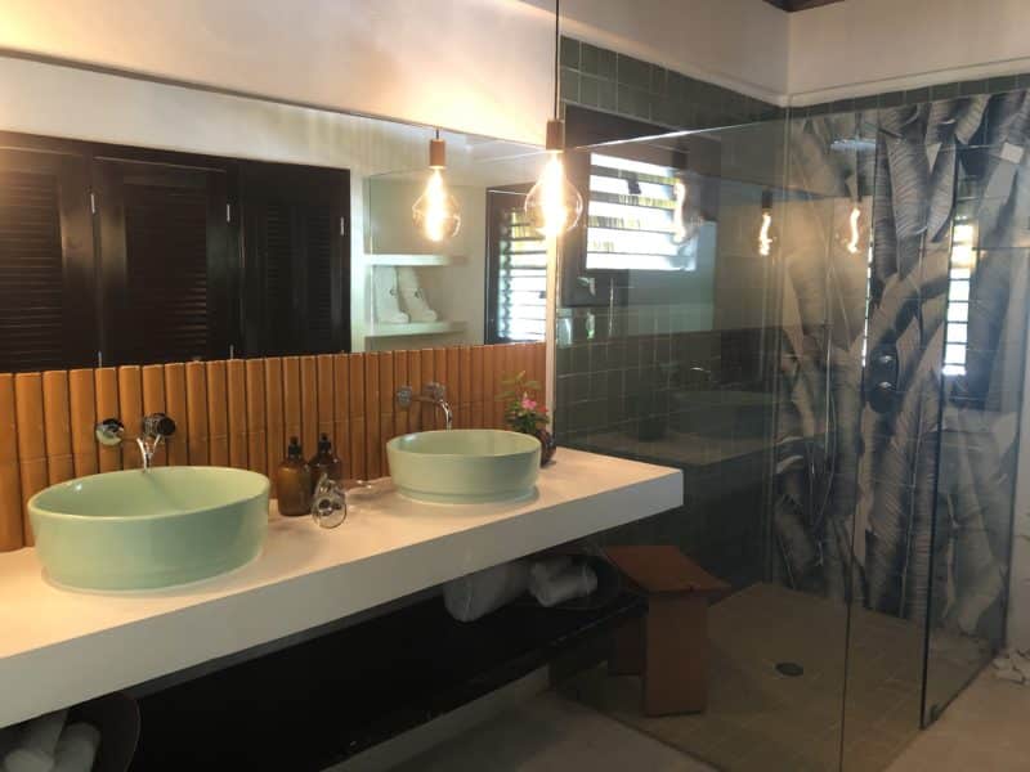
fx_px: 833
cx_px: 515
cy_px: 386
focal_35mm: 28
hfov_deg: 63.4
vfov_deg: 49.7
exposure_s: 1/9
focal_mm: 3.99
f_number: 1.8
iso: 100
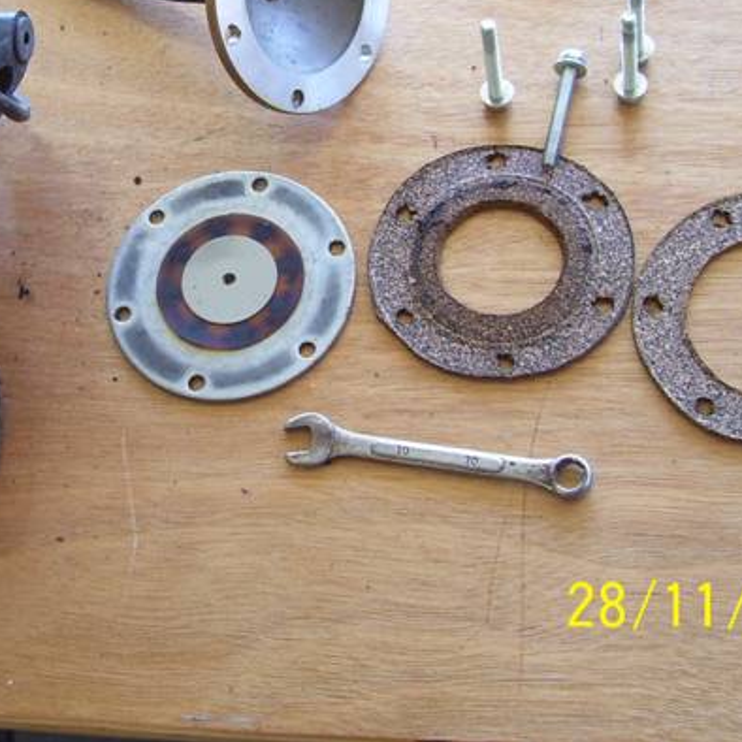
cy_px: 179
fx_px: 1479
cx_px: 181
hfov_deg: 27.7
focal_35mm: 61
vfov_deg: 27.7
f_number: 2.7
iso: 80
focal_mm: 5.6
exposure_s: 1/90
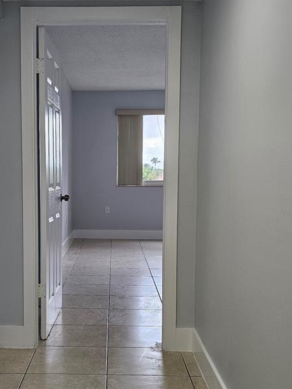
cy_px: 221
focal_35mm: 46
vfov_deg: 41.2
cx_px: 95
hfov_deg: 31.2
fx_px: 517
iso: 125
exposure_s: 1/120
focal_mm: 6.3
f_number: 1.7
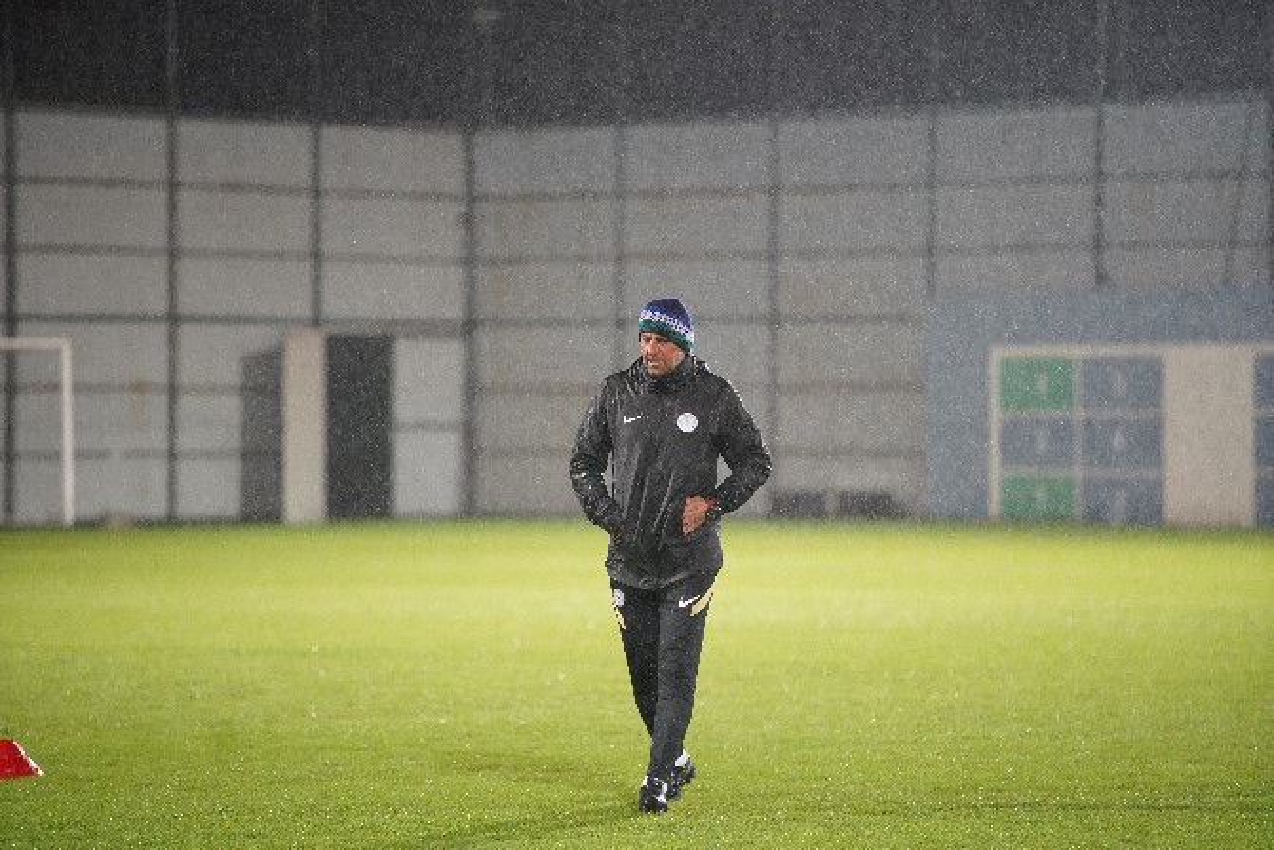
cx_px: 637
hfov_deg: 10.3
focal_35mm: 200
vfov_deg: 6.9
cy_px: 425
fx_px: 7079
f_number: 2.8
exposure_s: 1/400
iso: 6400
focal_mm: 200
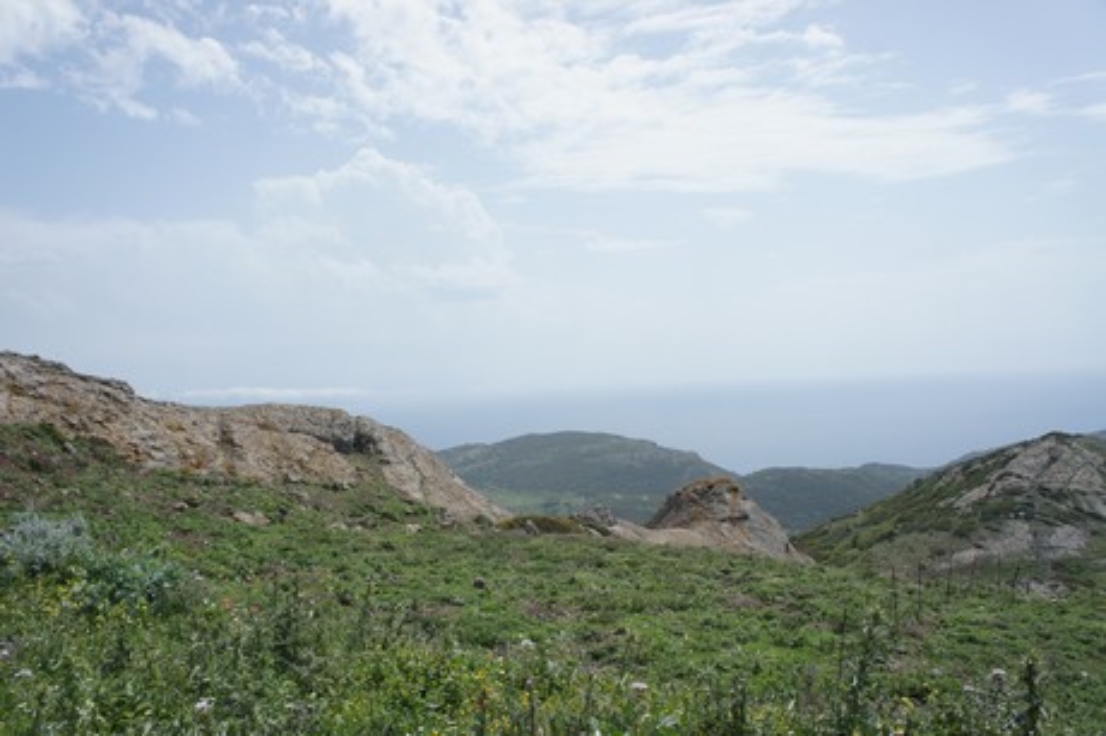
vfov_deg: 41.7
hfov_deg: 59.5
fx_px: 967
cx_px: 553
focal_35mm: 32
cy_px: 368
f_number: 8
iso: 200
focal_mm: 21
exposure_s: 1/640
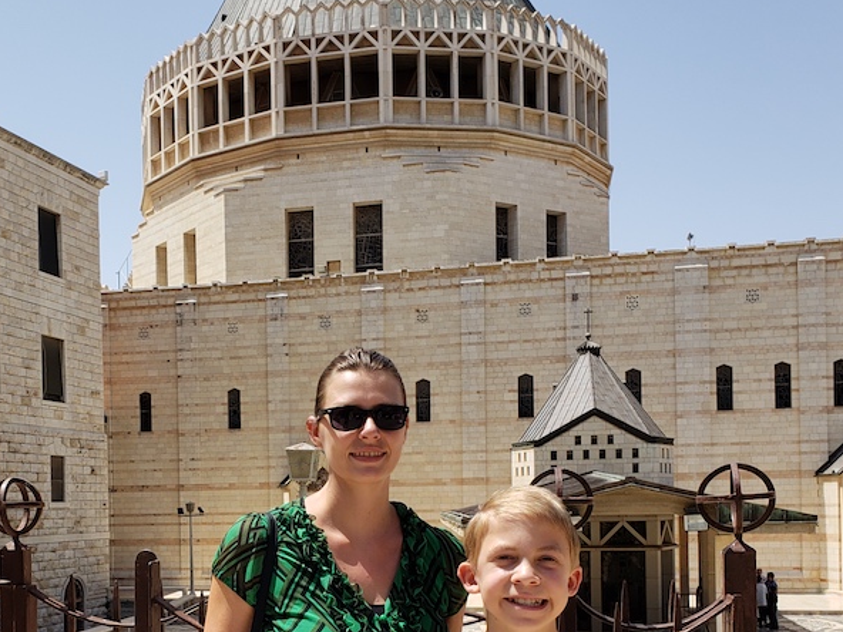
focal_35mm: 45
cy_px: 488
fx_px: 1096
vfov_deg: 31.5
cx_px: 258
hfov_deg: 41.3
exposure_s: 1/1170
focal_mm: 4.3
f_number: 2.4
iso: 50
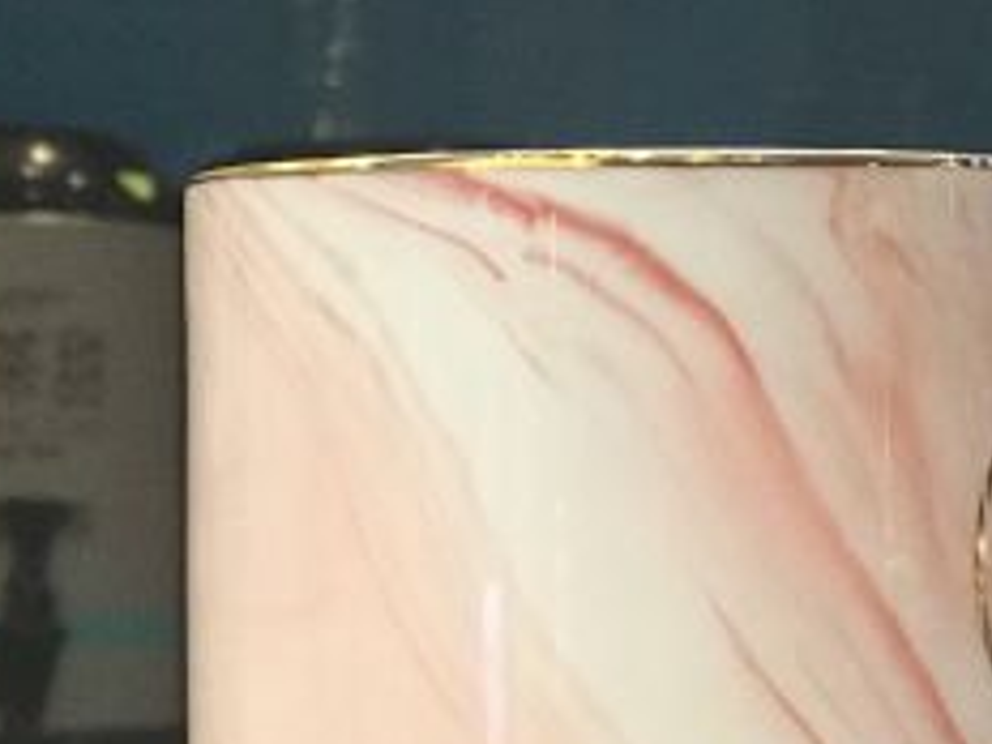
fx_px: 4929
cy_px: 280
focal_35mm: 172
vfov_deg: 8.6
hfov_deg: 11.3
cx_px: 1163
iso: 160
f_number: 2.8
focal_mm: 6.6
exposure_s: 1/50
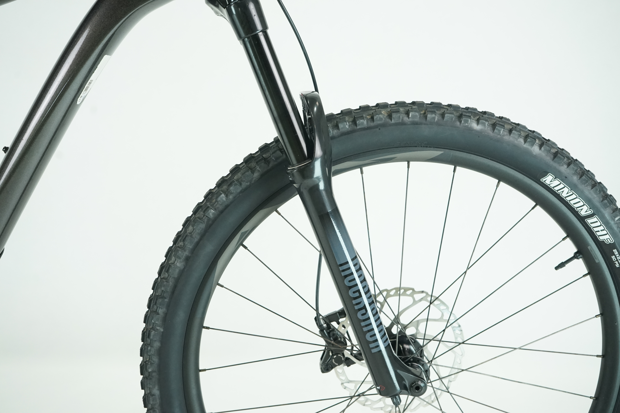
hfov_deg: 49.6
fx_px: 672
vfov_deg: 34.2
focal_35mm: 39
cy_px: 206
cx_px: 310
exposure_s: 1/200
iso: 2500
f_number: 6.3
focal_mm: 39
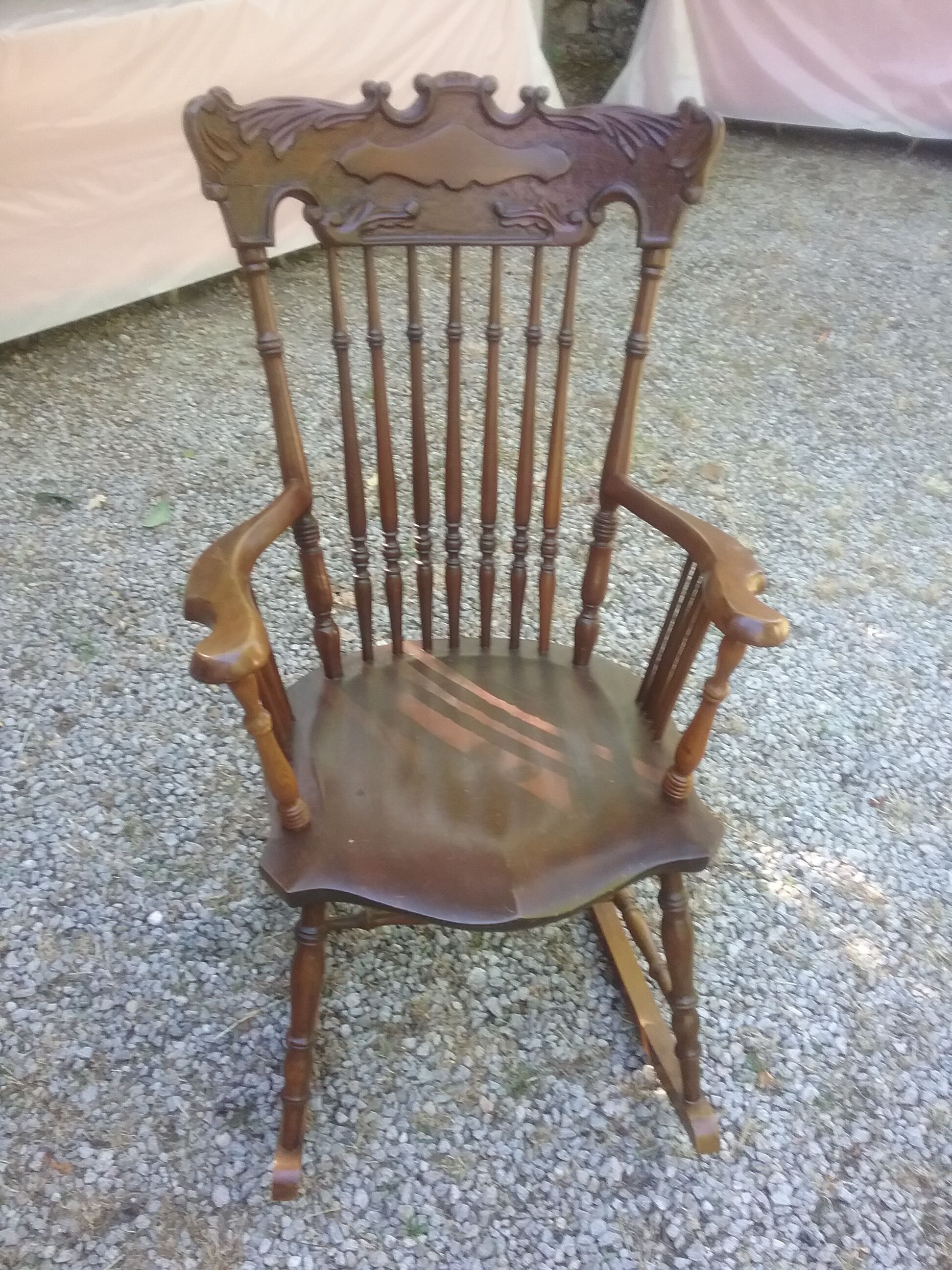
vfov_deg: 58.4
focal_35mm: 31
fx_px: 1137
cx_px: 476
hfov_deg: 45.4
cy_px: 635
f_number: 2.2
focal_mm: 3.3
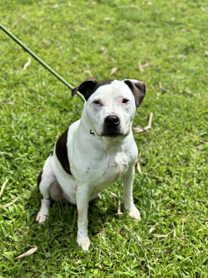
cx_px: 104
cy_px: 139
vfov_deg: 39.7
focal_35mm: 48
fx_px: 385
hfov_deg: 30.3
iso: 64
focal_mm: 6.76
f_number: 1.78
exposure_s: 1/1818
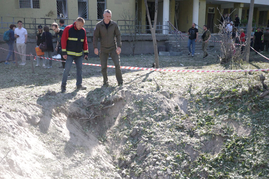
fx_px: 299
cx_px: 134
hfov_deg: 48.5
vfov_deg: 33.3
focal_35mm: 40
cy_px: 90
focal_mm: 26
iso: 2500
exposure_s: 1/2500
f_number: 2.8
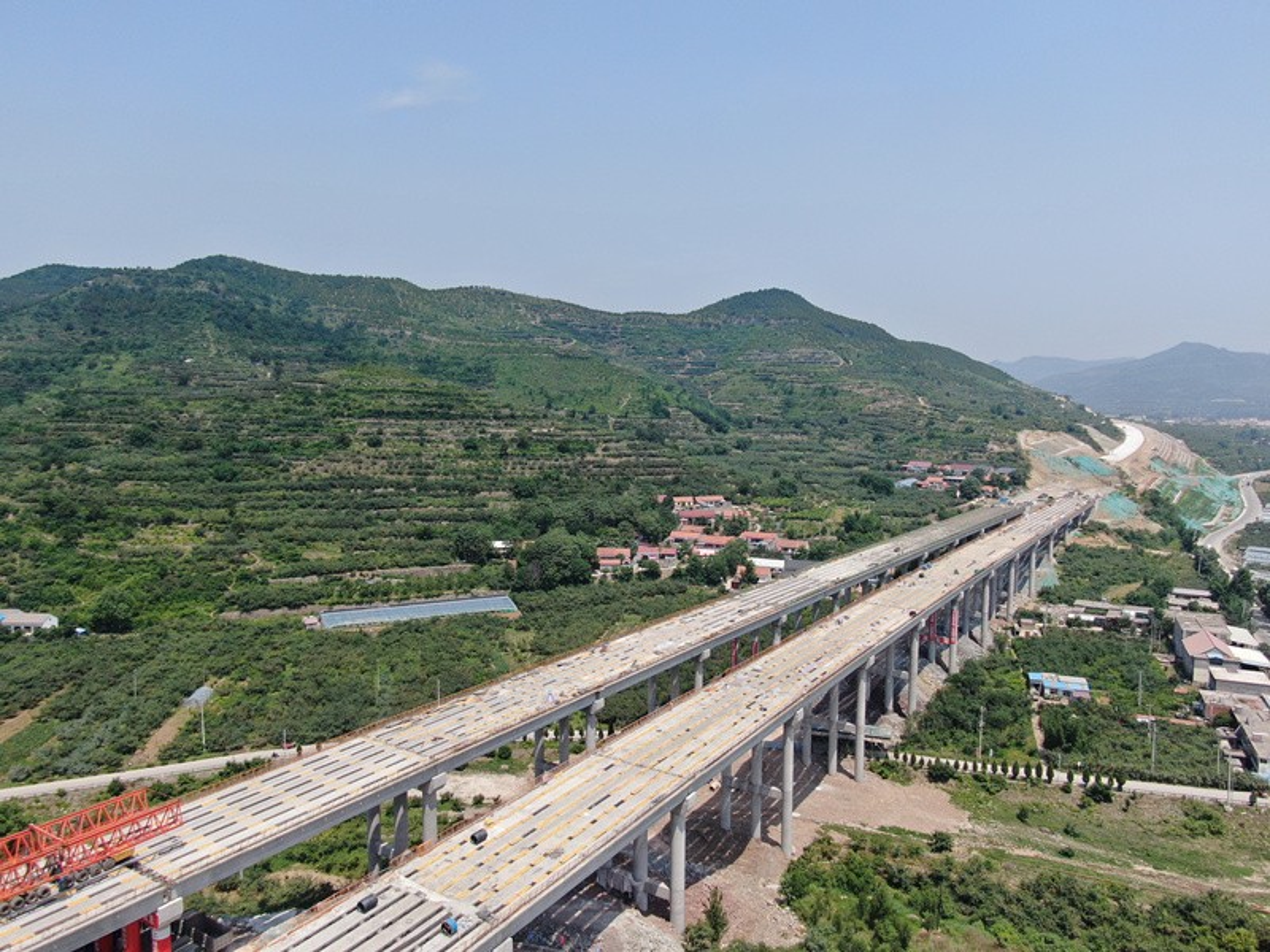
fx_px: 881
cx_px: 635
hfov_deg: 71.6
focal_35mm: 24
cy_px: 476
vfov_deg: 56.8
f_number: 2.8
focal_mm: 4.39
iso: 100
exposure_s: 1/1250
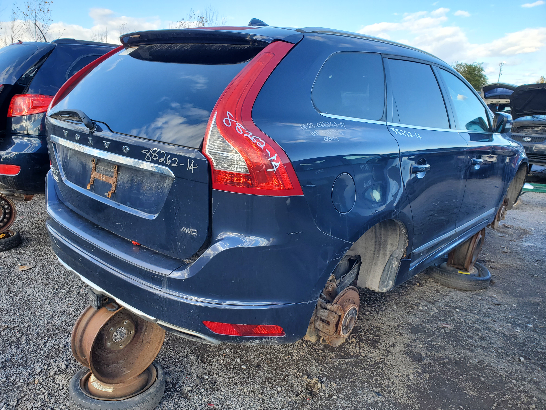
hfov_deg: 67.3
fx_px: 410
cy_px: 205
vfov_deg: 53.1
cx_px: 273
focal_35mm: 26
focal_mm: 4.3
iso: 50
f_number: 2.4
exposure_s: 1/224
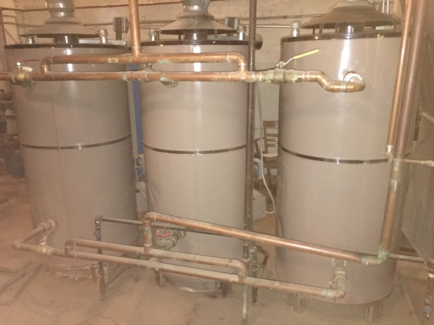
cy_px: 162
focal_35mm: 29
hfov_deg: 61.7
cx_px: 217
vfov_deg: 48.2
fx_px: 364
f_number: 2.2
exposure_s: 1/16
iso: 400
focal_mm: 4.15
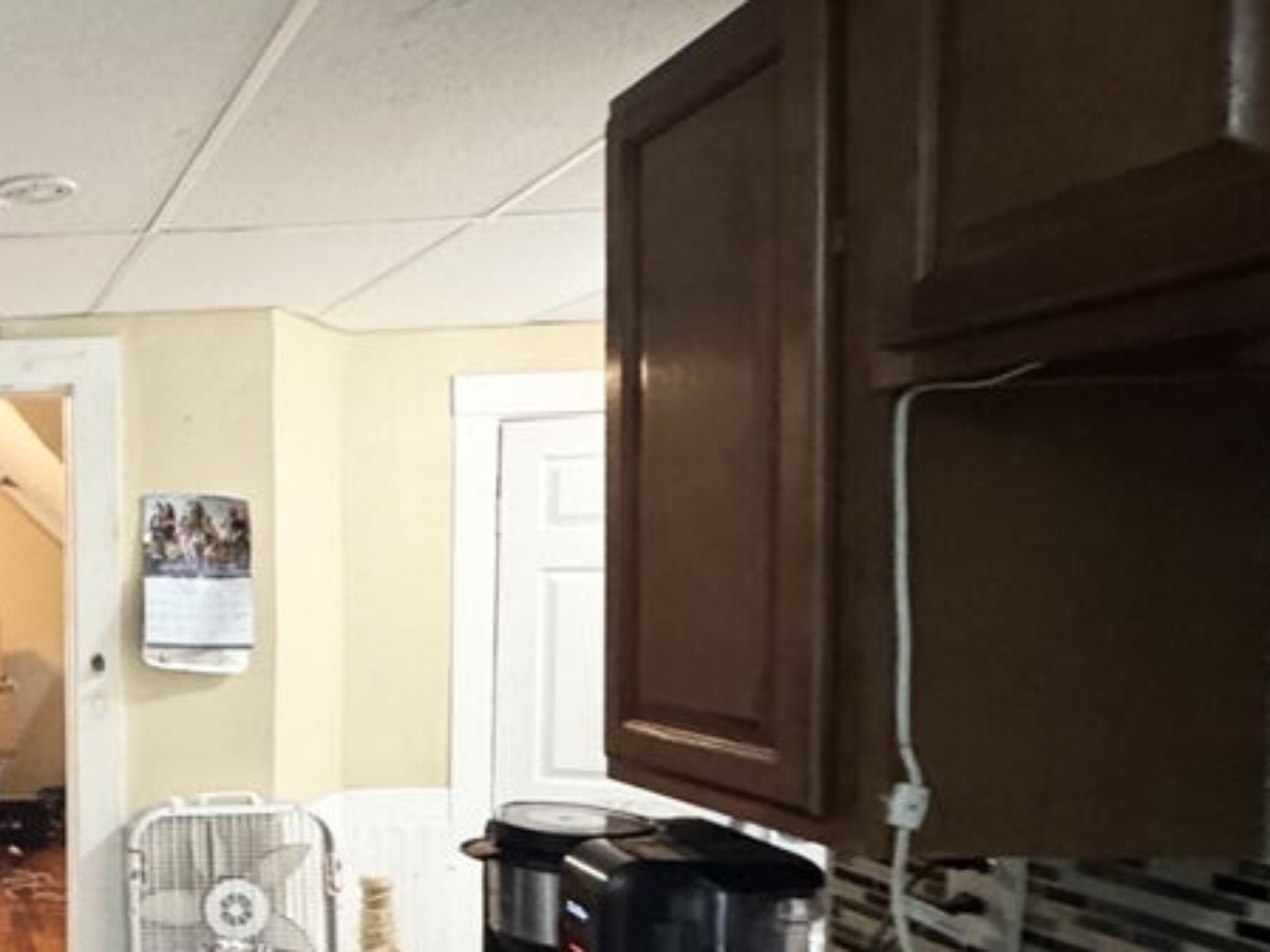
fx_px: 1174
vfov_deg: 43.6
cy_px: 623
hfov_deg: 42.6
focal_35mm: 32
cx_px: -167
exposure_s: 1/40
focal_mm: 2.22
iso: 800
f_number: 2.2
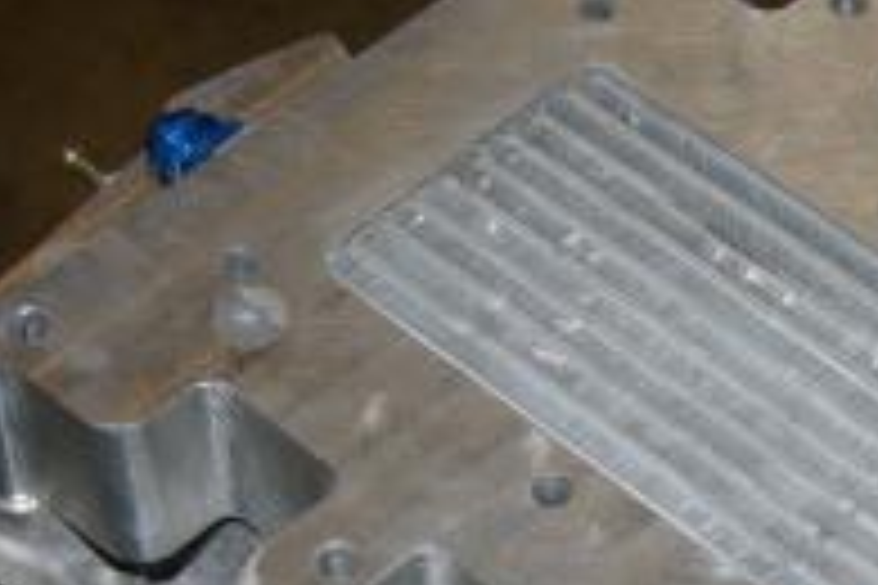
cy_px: 662
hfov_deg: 14.6
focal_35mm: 138
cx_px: 855
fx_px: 3365
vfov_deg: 9.8
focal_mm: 28
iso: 200
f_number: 4
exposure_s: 1/50
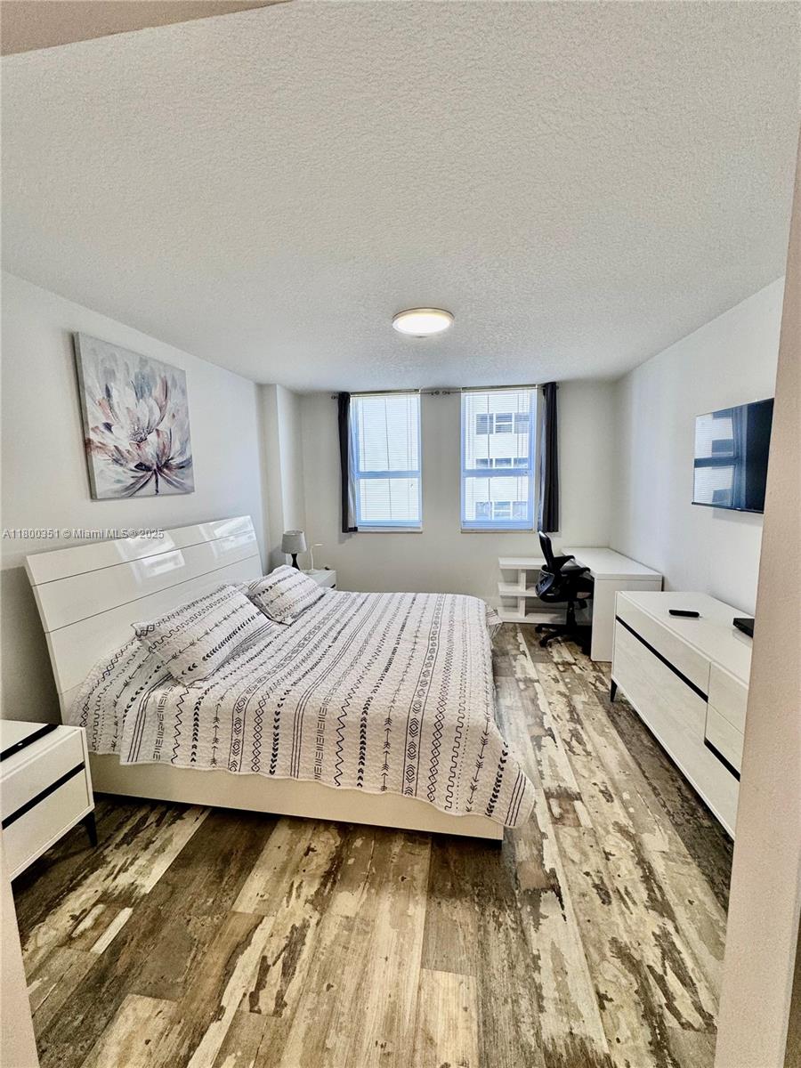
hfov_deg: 85.7
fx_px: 432
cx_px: 400
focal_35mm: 14
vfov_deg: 102.1
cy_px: 534
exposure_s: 1/120
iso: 125
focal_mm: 2.22
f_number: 2.2
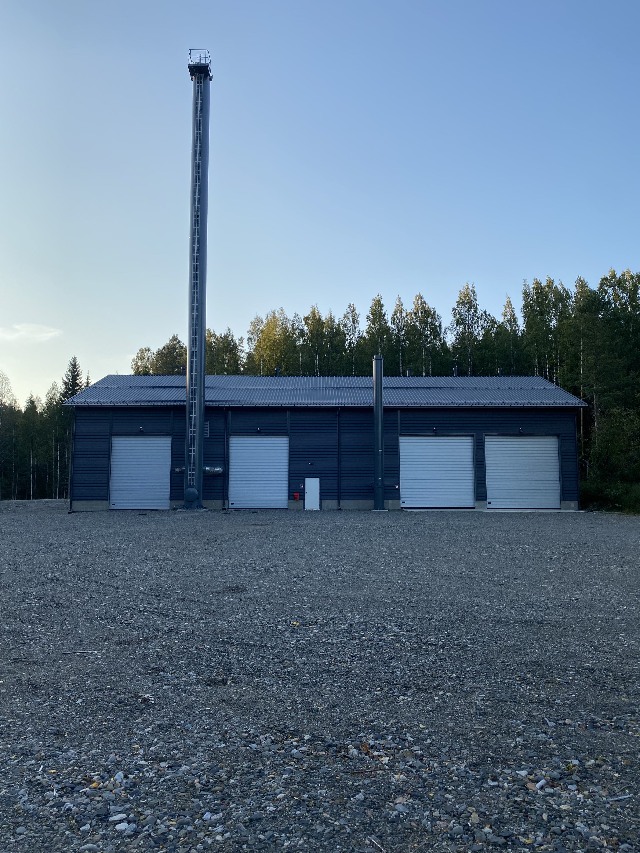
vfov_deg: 67.3
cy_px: 426
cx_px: 320
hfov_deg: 53.1
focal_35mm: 26
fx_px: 641
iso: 32
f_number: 1.8
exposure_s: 1/871
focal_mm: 4.25
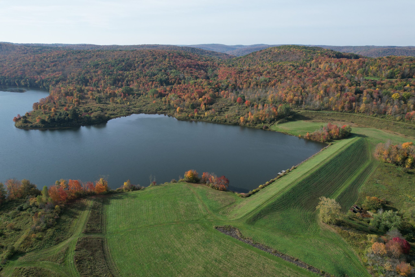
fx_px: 254
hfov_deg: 78.6
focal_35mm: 22
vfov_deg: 57.2
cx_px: 208
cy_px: 138
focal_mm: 8.38
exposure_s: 1/2000
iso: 150
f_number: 2.8
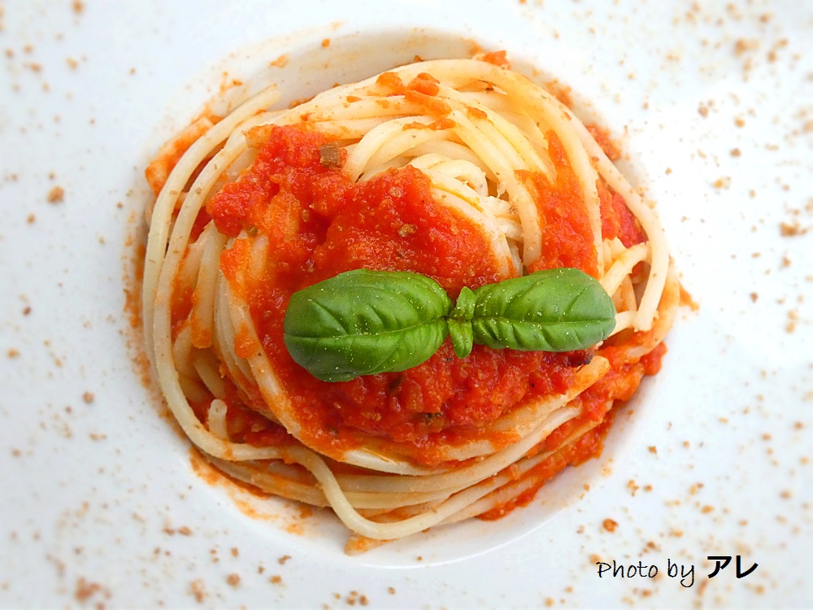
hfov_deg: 51.4
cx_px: 406
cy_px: 305
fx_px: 846
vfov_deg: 39.7
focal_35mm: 36
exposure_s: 1/80
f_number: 3.5
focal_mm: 6.5
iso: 640
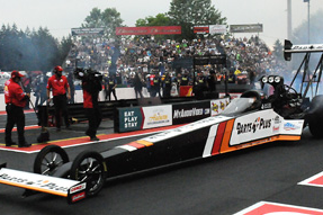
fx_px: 492
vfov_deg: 24.6
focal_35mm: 55
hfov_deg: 36.2
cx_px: 123
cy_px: 115
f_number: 16
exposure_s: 1/500
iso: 2500
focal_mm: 21
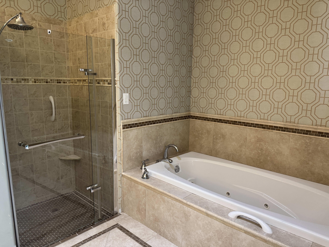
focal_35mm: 24
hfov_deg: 71.6
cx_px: 164
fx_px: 228
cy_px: 124
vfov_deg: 56.8
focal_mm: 6.76
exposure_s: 1/60
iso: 250
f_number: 1.78
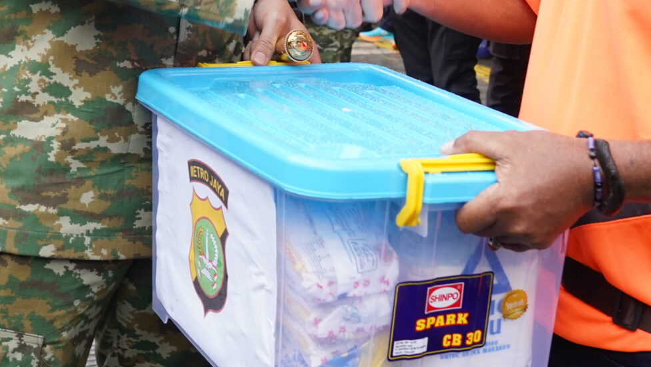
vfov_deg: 17.6
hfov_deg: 31.9
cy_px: -48
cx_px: 320
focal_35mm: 66
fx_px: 1140
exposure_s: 1/200
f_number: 5.6
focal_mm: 24
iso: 800
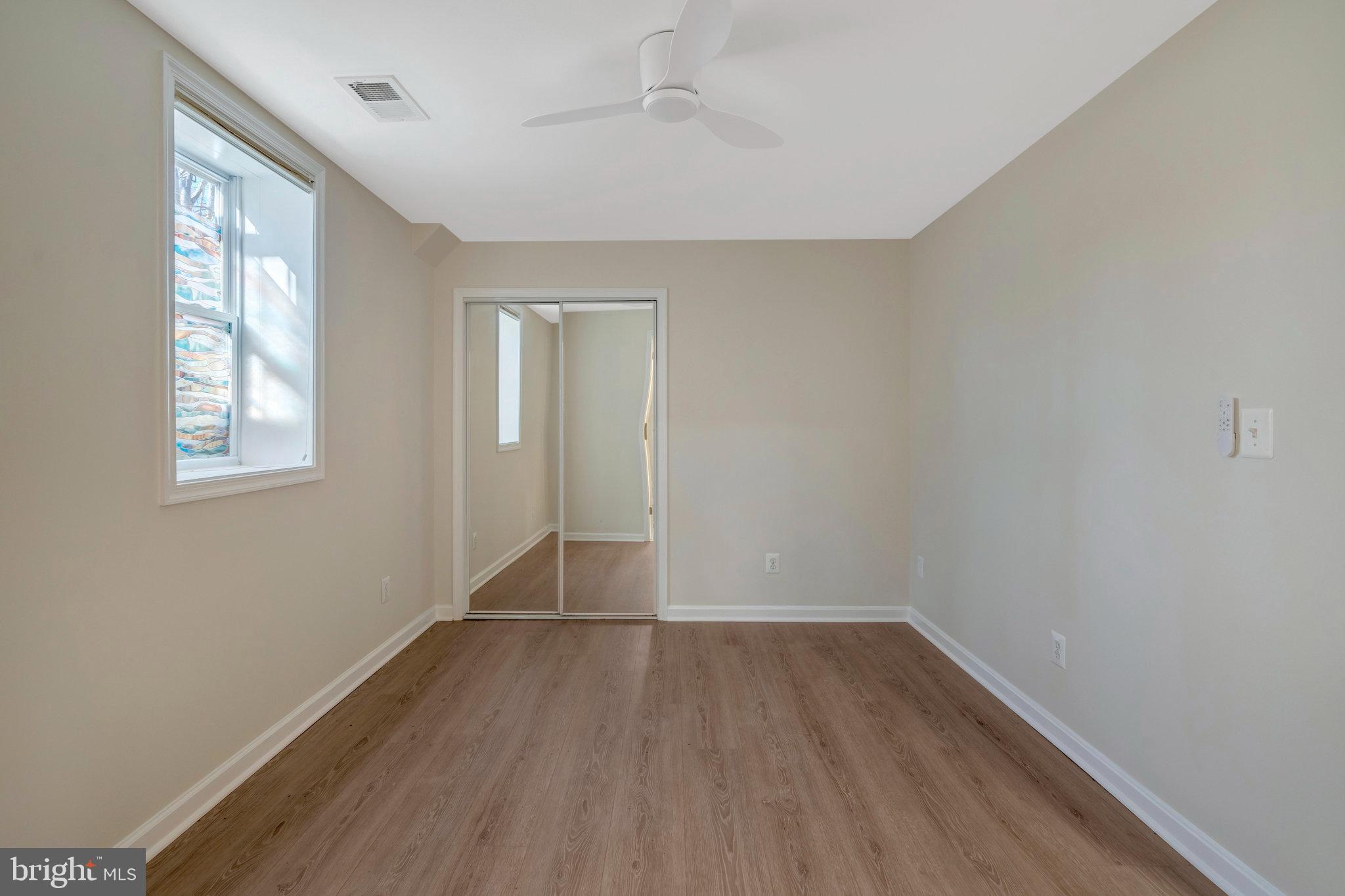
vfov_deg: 73.7
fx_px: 598
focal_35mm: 16
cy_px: 448
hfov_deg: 96.8
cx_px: 672
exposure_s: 1/20
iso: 1250
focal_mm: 16
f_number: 8
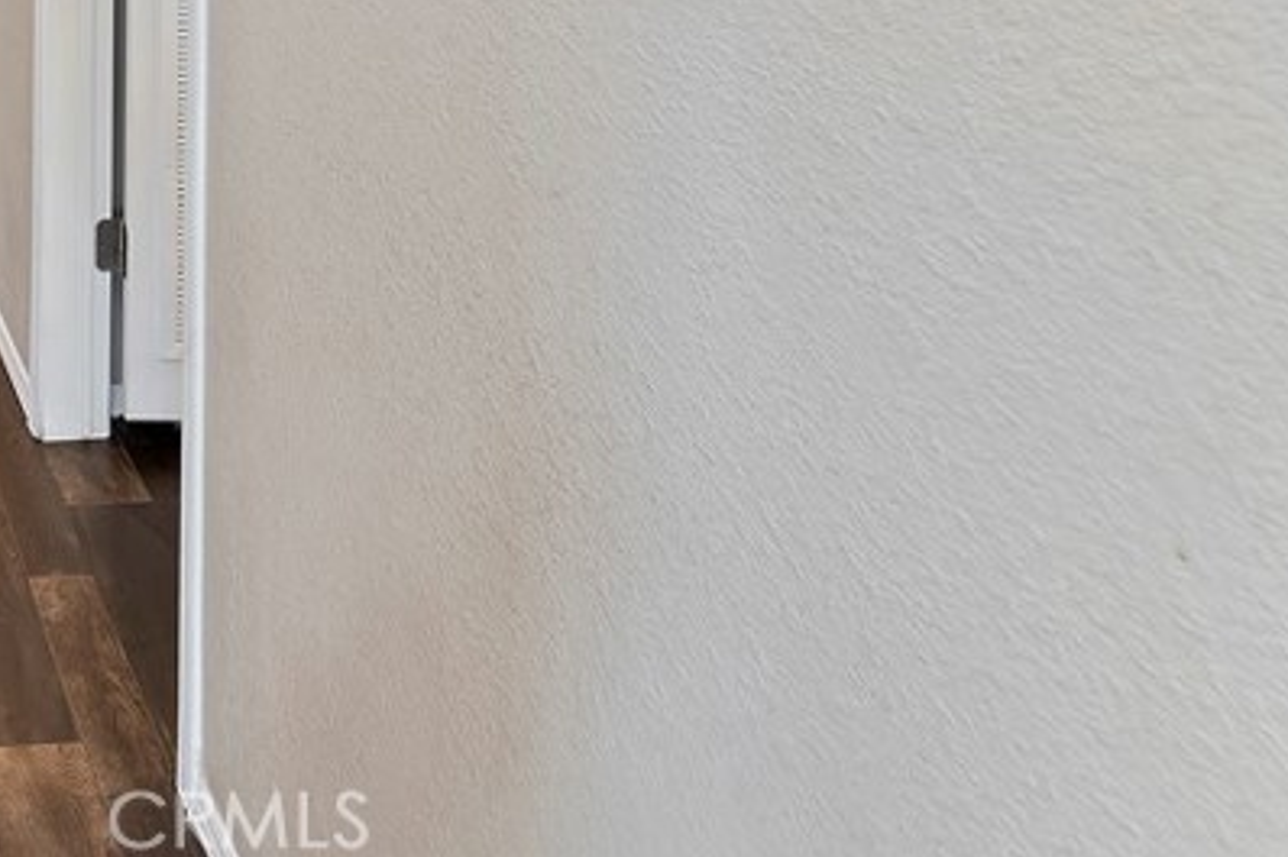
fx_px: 1287
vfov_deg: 30.0
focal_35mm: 36
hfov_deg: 41.2
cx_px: -165
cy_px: -234
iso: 500
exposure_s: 1/2
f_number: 10
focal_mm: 14
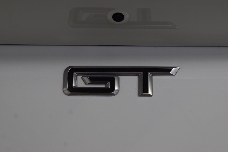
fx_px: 665
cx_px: 114
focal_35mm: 105
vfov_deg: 13.0
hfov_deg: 19.5
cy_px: 76
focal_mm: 70
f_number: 7.1
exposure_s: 1/30
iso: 450
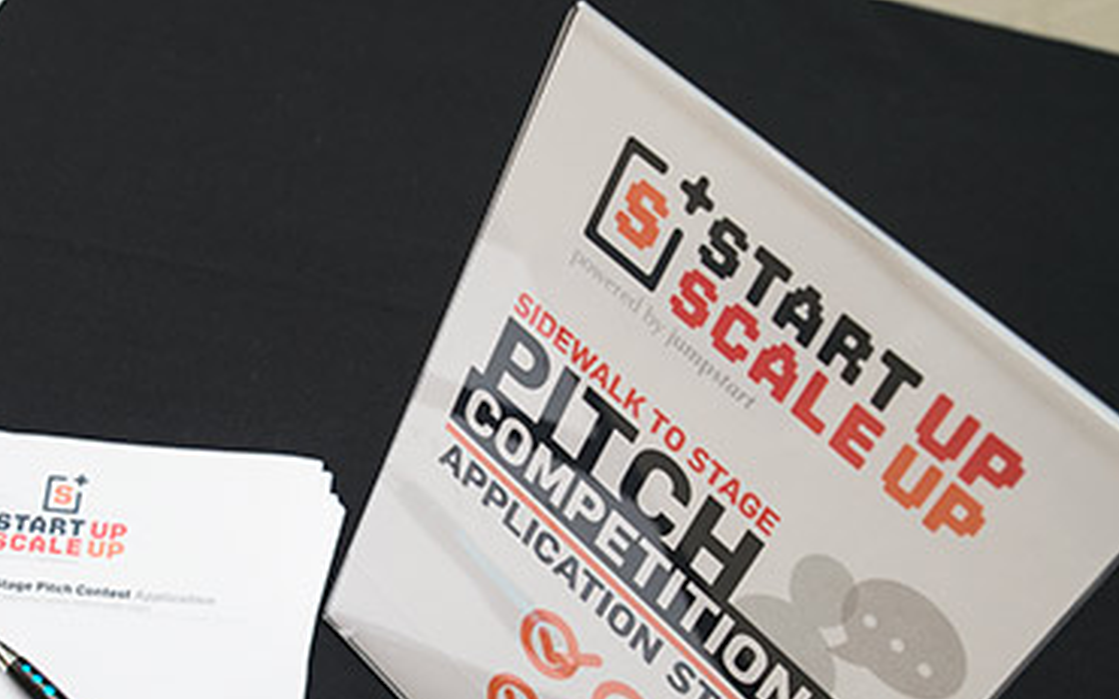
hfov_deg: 35.5
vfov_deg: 22.7
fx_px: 1707
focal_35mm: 56
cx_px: 278
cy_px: 582
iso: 1000
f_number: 5.6
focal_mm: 35
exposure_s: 1/125
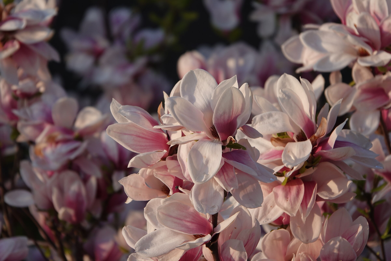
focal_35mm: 435
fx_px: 4724
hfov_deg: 4.7
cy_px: 130
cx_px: 196
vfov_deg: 3.2
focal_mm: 159.66
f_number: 4
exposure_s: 1/500
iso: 100
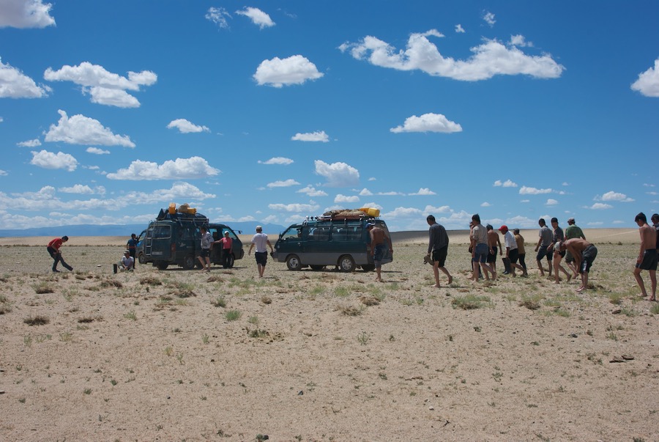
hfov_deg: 46.3
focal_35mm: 42
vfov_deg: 32.0
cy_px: 221
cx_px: 330
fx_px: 770
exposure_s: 1/400
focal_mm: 28
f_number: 10
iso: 200
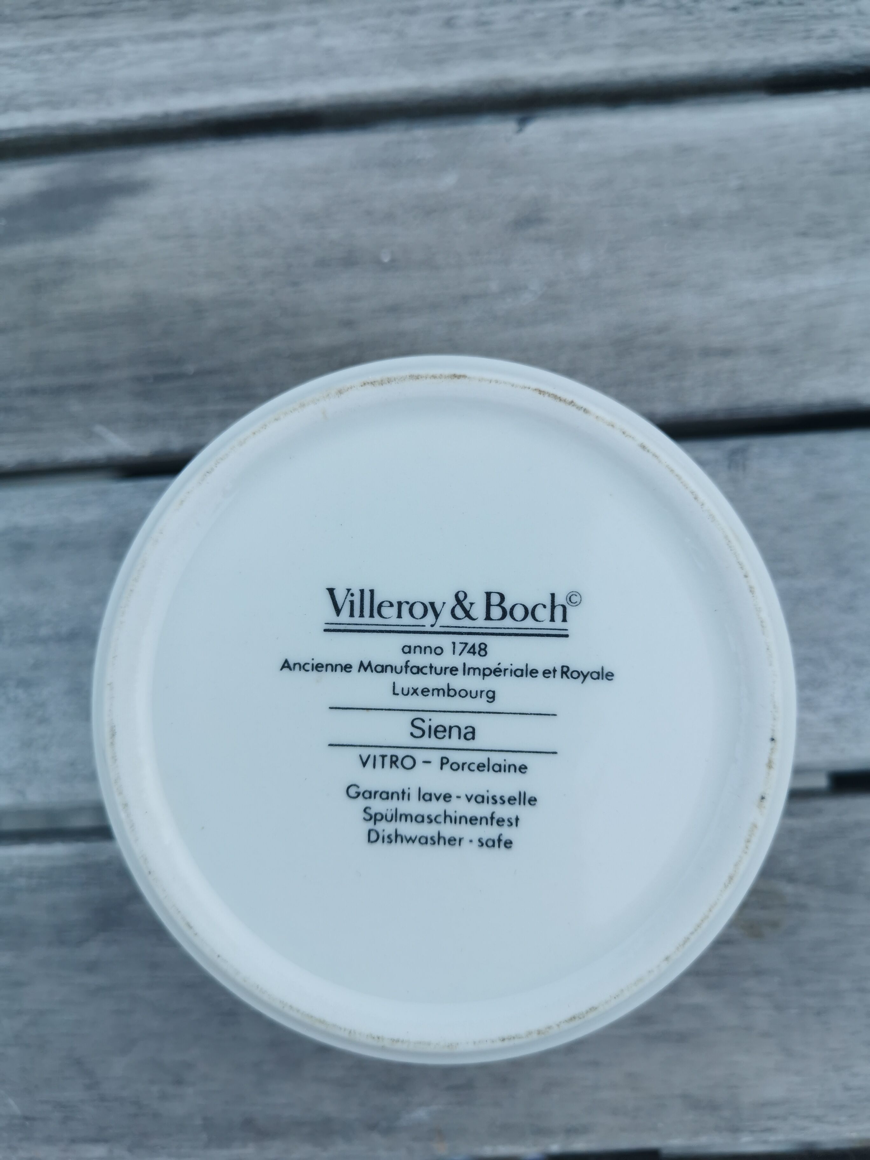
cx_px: 435
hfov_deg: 51.4
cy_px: 580
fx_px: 905
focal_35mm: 27
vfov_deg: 65.3
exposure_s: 1/293
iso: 50
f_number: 1.8
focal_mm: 5.58
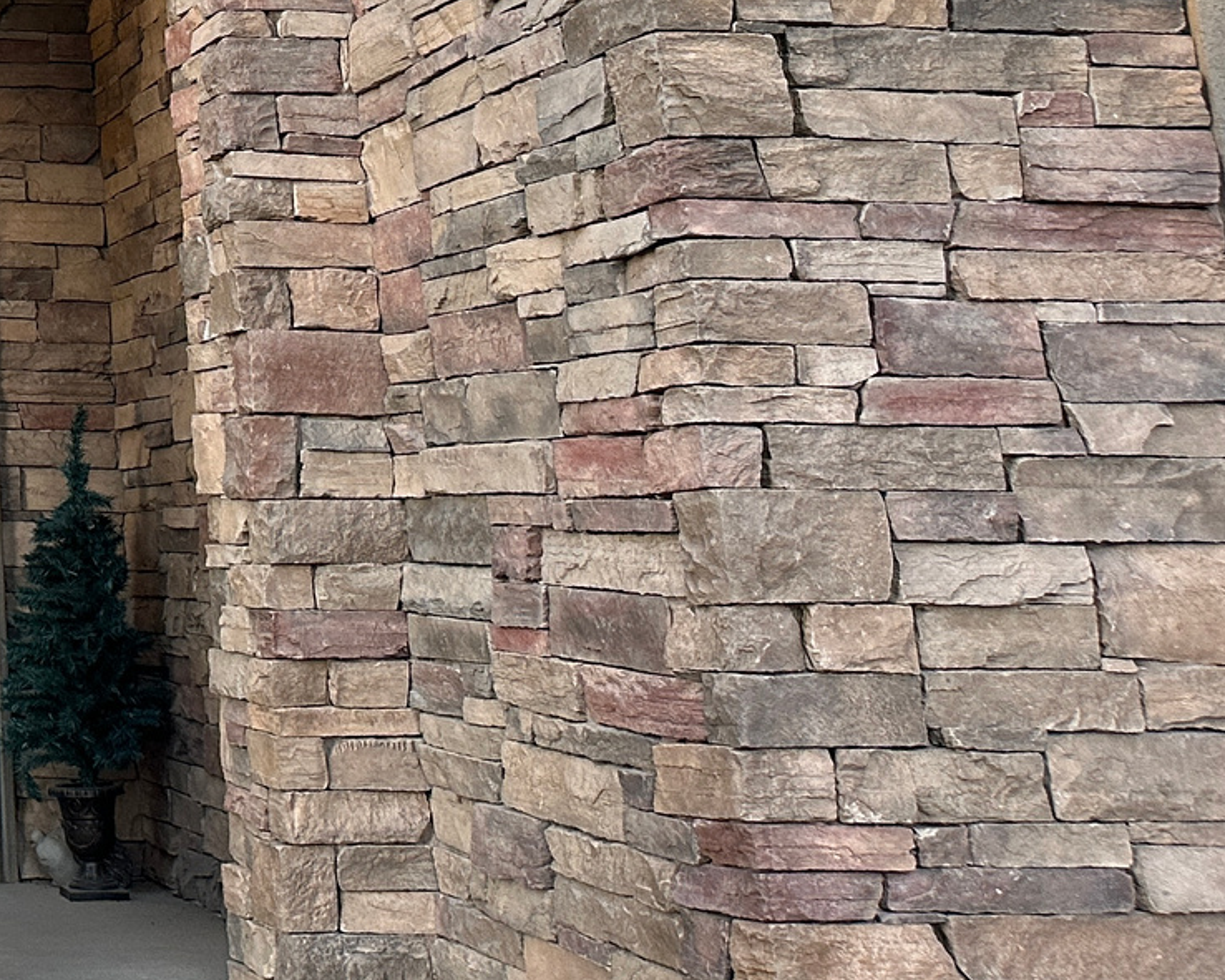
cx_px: -377
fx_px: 2356
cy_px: -60
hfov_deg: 25.1
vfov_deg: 22.3
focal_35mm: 65
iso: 250
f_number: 1.78
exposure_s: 1/104
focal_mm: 6.86
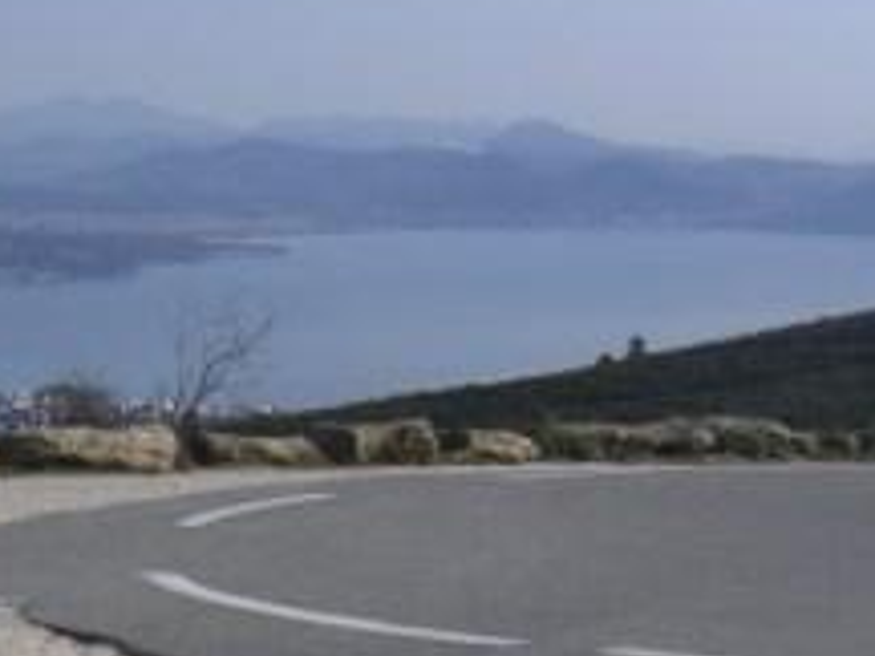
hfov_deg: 17.2
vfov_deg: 13.0
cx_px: 271
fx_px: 2882
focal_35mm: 114
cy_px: 494
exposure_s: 1/250
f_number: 6.7
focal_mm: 8.6
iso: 50
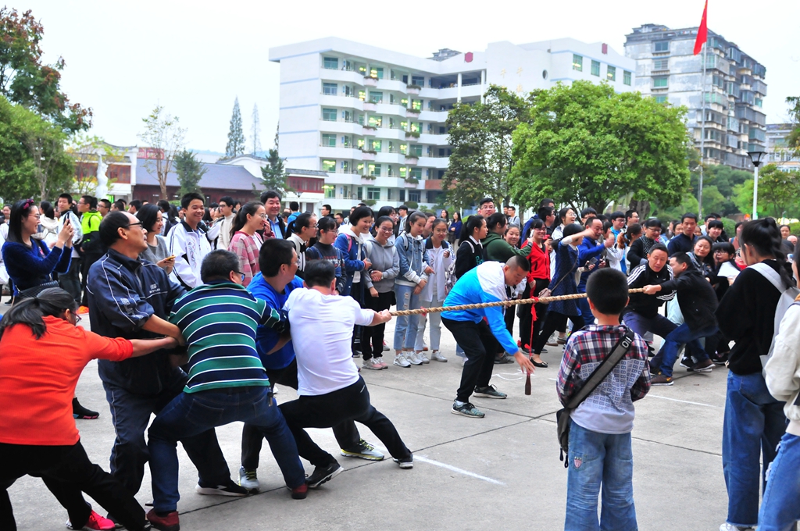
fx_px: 799
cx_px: 400
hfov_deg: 53.2
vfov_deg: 36.8
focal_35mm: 36
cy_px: 266
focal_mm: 24
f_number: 2.8
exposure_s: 1/50
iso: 1250
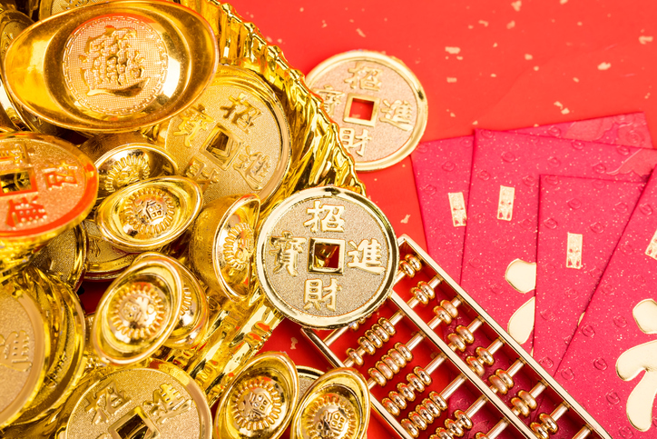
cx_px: 328
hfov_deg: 39.6
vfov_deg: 27.0
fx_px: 913
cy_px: 220
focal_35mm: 50
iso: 125
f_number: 8
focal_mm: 50
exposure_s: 1/160
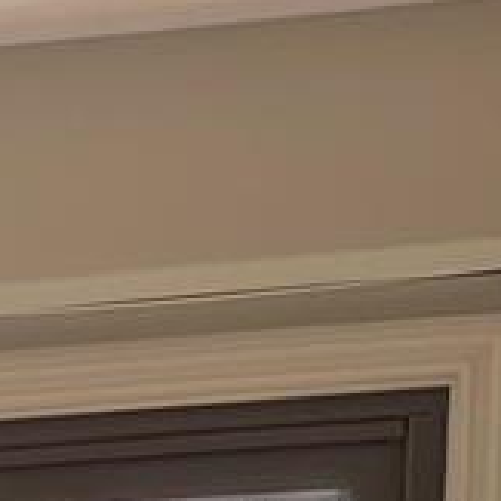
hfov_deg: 5.9
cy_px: 1432
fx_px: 3701
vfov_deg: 7.0
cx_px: -1829
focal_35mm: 226
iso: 32
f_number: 1.6
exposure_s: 1/120
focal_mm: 5.1
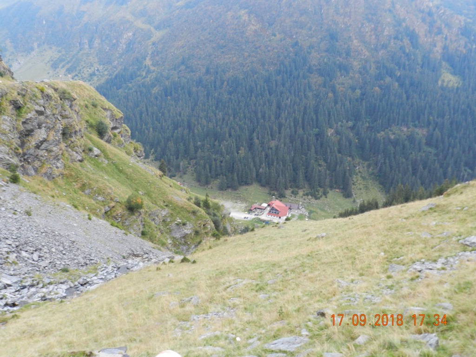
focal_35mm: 32
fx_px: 440
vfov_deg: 44.2
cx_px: 238
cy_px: 178
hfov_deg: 56.8
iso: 160
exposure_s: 1/60
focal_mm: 5.6
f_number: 3.7
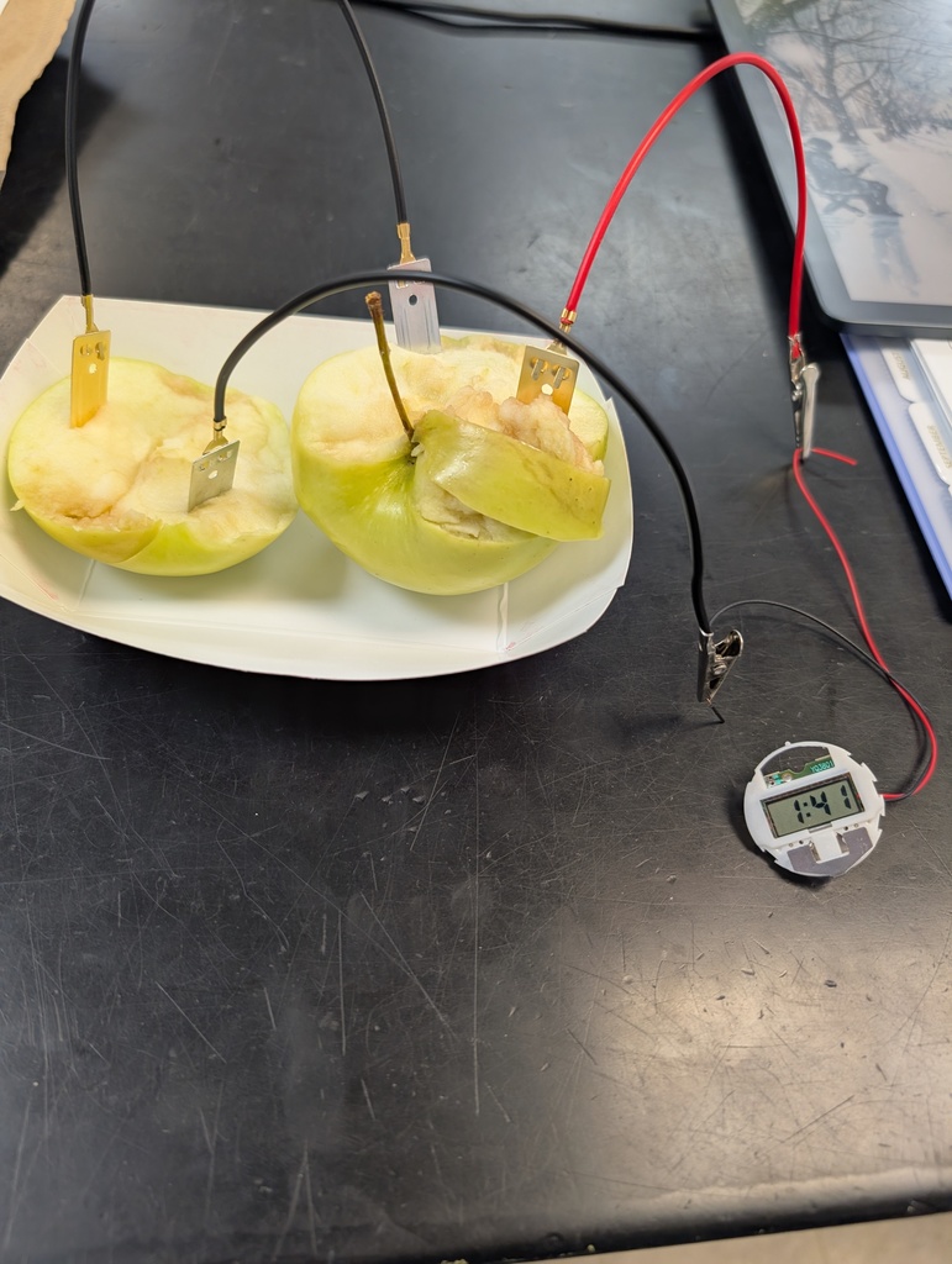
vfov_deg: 71.5
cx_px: 476
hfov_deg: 56.9
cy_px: 632
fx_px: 878
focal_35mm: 24
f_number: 1.68
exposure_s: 1/60
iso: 74
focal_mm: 6.9
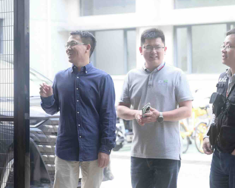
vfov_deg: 15.7
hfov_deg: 19.6
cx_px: 132
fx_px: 682
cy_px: 93
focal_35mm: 98
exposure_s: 1/125
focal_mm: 86
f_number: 4
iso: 500
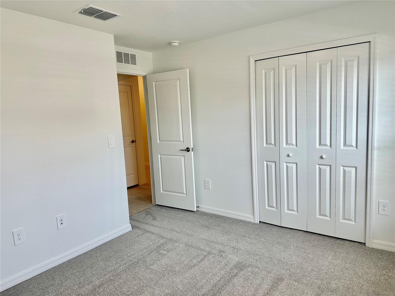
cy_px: 148
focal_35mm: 24
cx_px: 198
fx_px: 274
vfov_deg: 56.8
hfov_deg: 71.6
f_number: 1.78
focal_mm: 6.86
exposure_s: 1/149
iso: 64
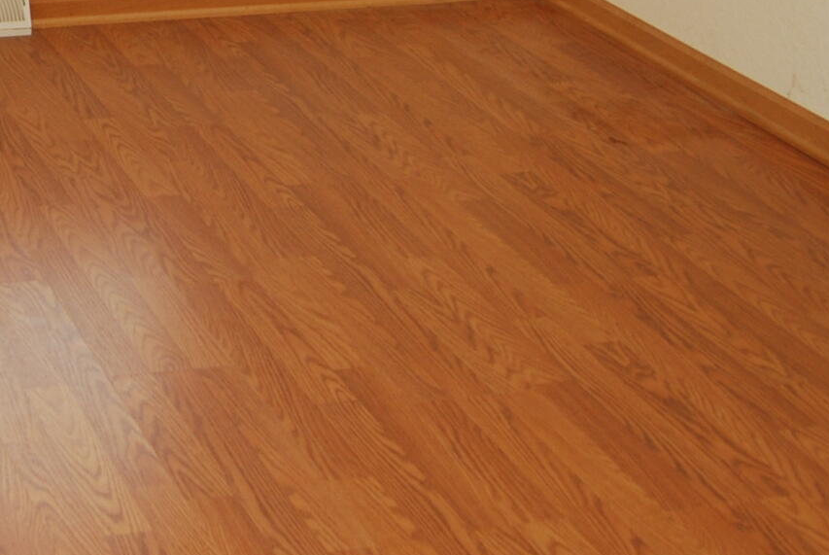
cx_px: -128
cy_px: -173
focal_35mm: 95
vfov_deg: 13.9
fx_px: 2190
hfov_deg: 20.3
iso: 200
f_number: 4
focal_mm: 18
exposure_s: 1/60
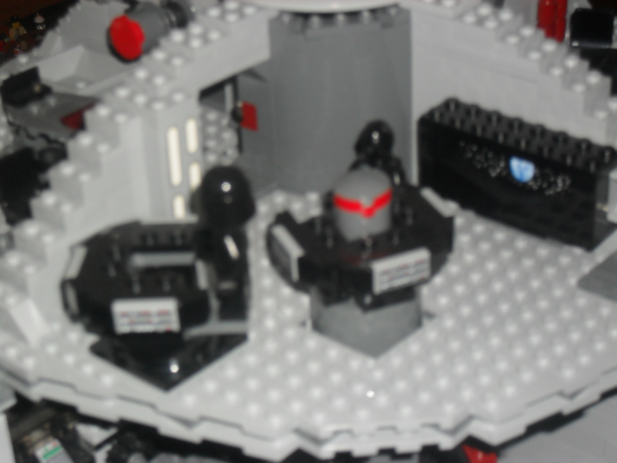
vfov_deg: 19.1
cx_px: 308
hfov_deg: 25.3
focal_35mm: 77
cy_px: 232
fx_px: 1372
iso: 200
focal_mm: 13.6
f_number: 5
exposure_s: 1/60
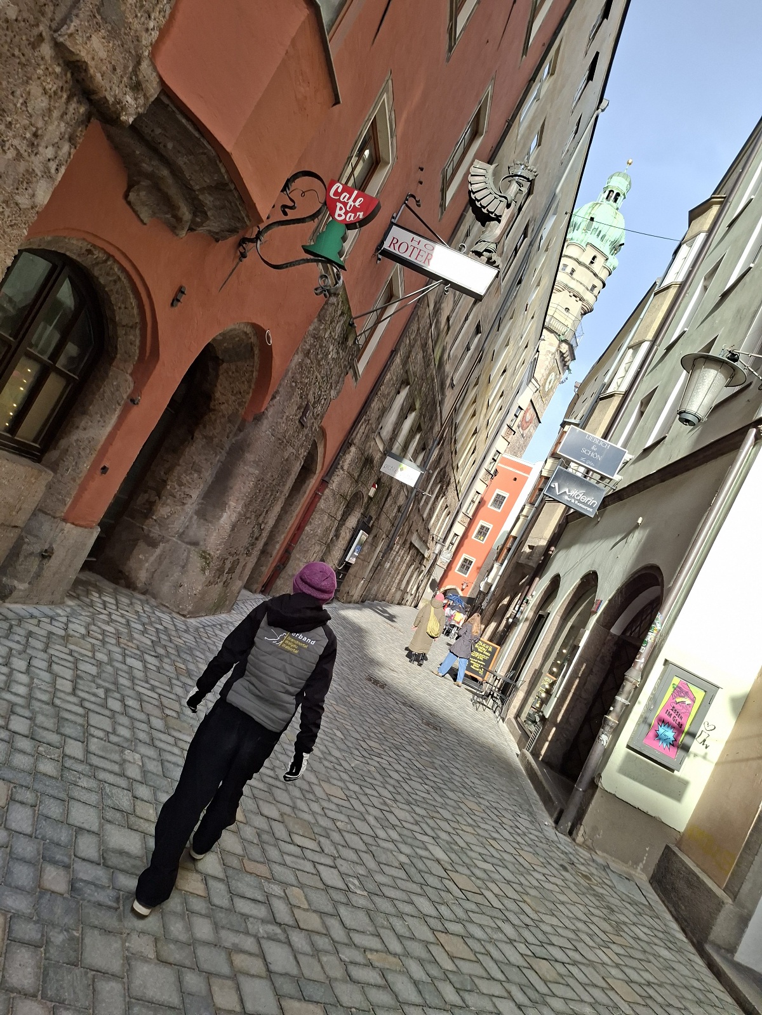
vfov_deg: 73.9
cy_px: 508
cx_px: 381
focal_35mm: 23
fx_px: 675
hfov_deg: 58.9
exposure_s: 1/588
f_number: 1.8
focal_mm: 5.54
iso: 50
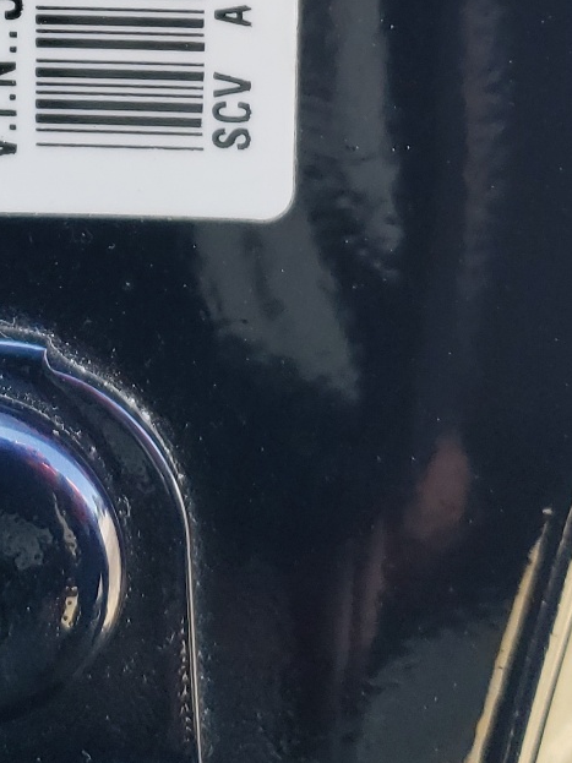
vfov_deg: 19.9
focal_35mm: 89
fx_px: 1962
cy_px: -276
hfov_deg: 16.5
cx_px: 125
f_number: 1.5
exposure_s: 1/120
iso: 58
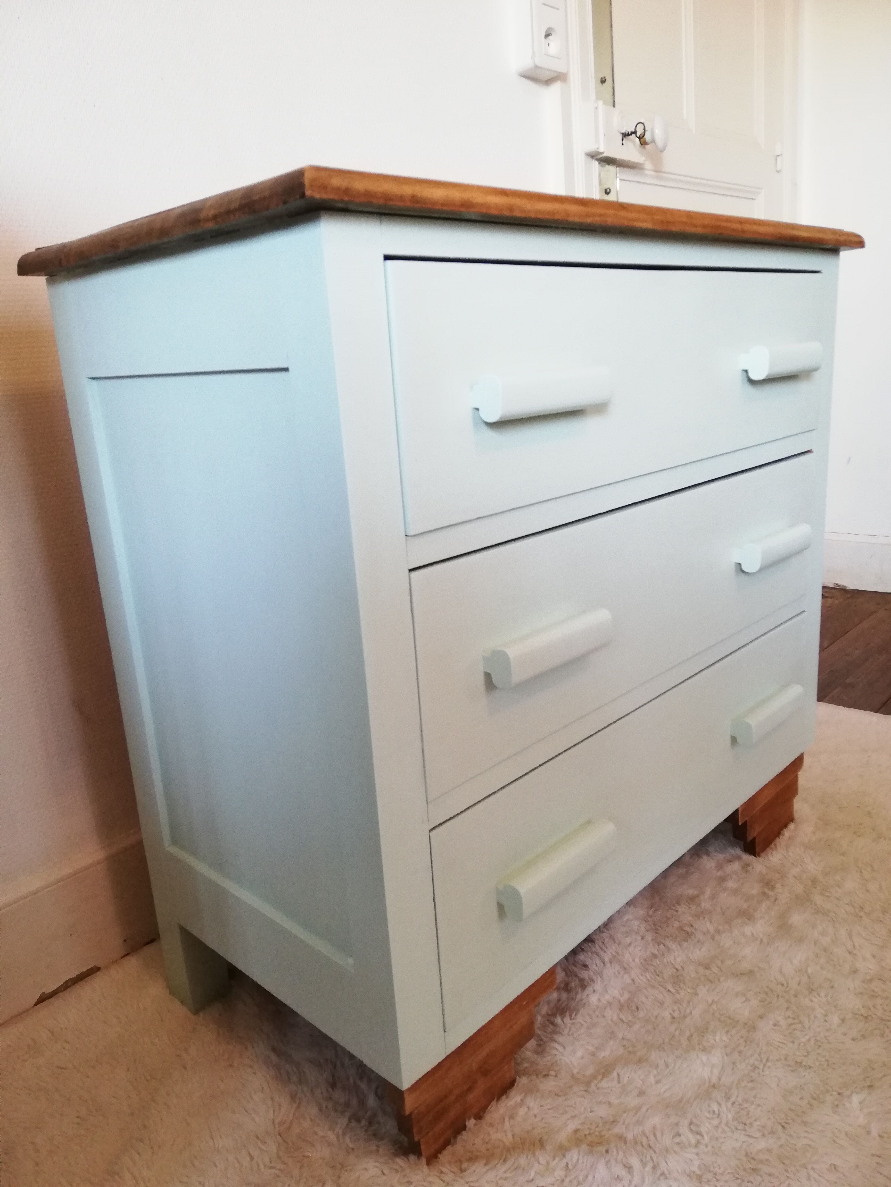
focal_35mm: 26
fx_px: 892
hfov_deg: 53.1
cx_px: 446
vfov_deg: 67.3
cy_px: 594
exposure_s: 1/33.3
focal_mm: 3.81
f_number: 2.2
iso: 320
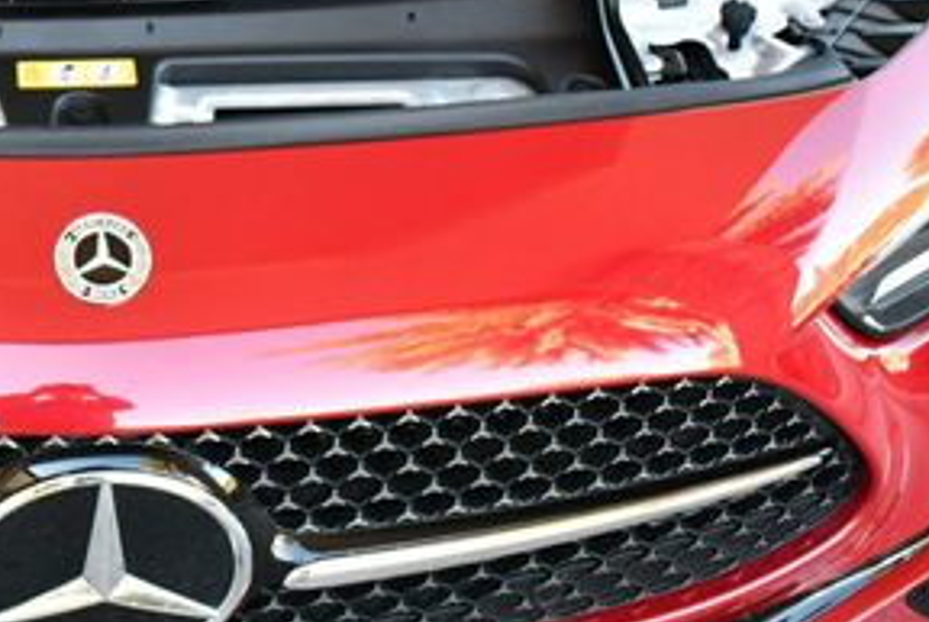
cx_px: -16
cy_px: -19
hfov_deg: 24.1
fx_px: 2068
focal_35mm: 80
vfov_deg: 16.7
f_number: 3.5
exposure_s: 1/250
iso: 800
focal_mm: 18
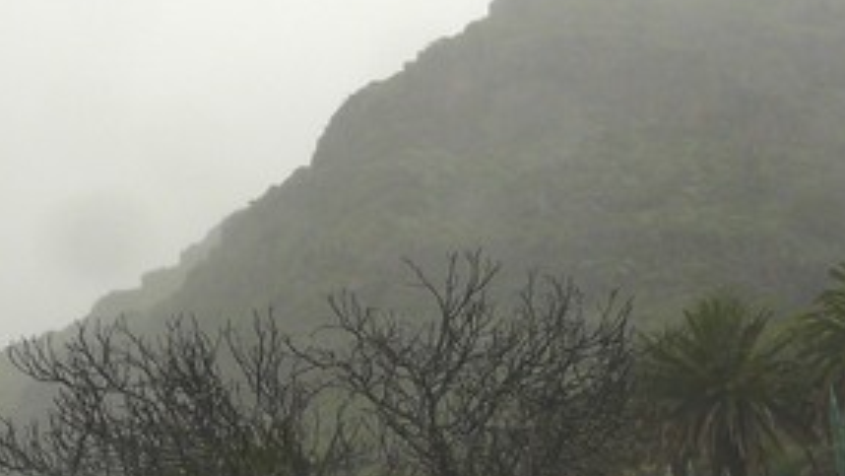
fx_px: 2241
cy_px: 405
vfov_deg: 12.1
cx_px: 41
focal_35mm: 100
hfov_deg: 20.8
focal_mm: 7.4
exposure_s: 1/200
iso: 100
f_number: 5
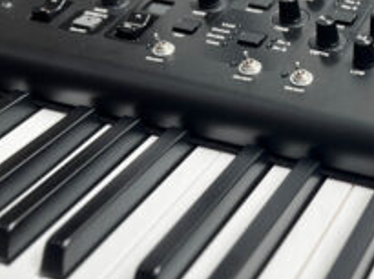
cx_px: 379
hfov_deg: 29.5
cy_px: 181
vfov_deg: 23.9
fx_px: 658
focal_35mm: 61
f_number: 1.5
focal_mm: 5.7
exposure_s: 1/121
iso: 100
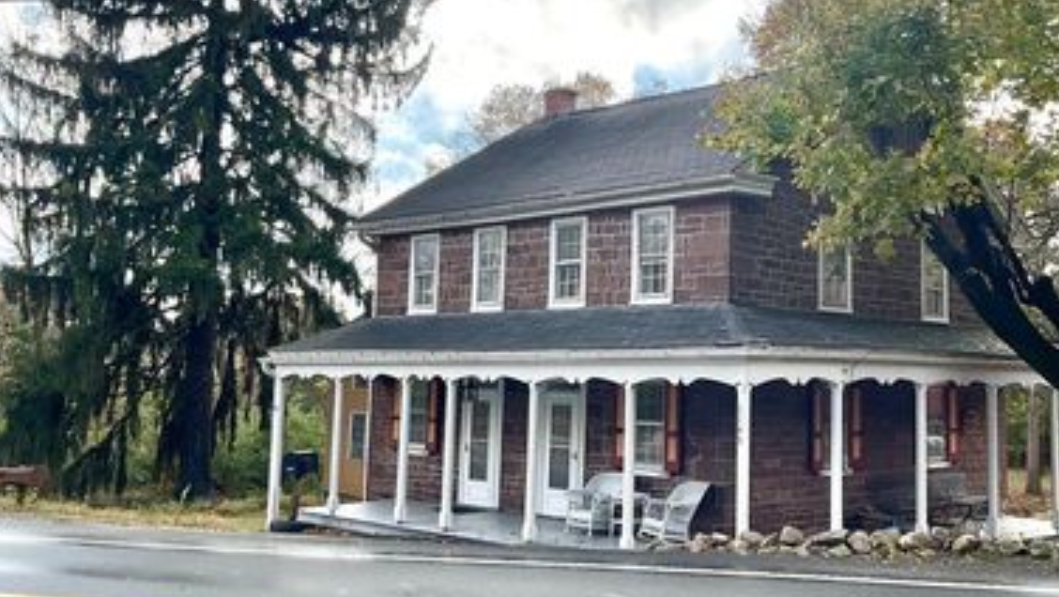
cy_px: 249
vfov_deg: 28.4
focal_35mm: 42
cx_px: 696
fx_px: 1180
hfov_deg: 47.6
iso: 16
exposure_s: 1/1250
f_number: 1.8
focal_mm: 3
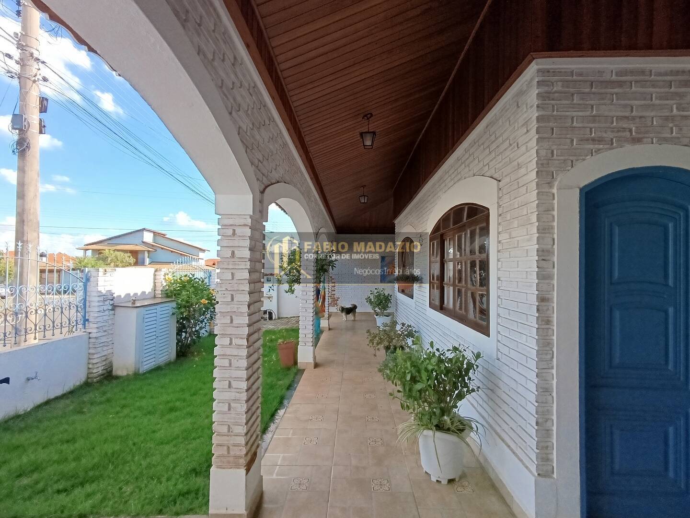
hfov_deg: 94.5
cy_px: 259
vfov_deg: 78.1
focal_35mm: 16
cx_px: 345
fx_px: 319
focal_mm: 1.65
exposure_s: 1/140
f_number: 2.2
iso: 50
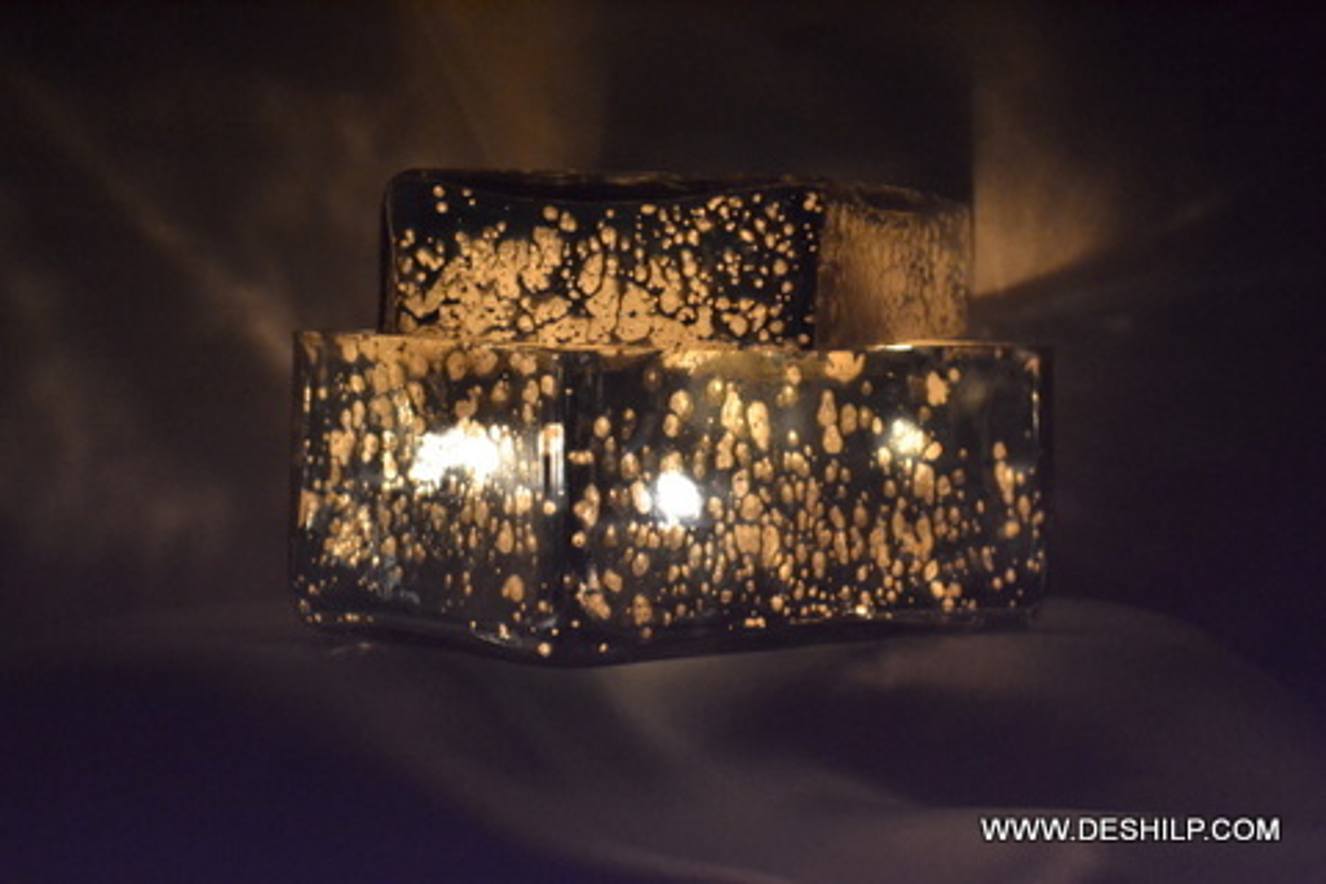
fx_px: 3039
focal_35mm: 82
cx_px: 663
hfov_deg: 24.6
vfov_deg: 16.6
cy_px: 442
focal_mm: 55
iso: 3200
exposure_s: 1/13
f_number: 5.6
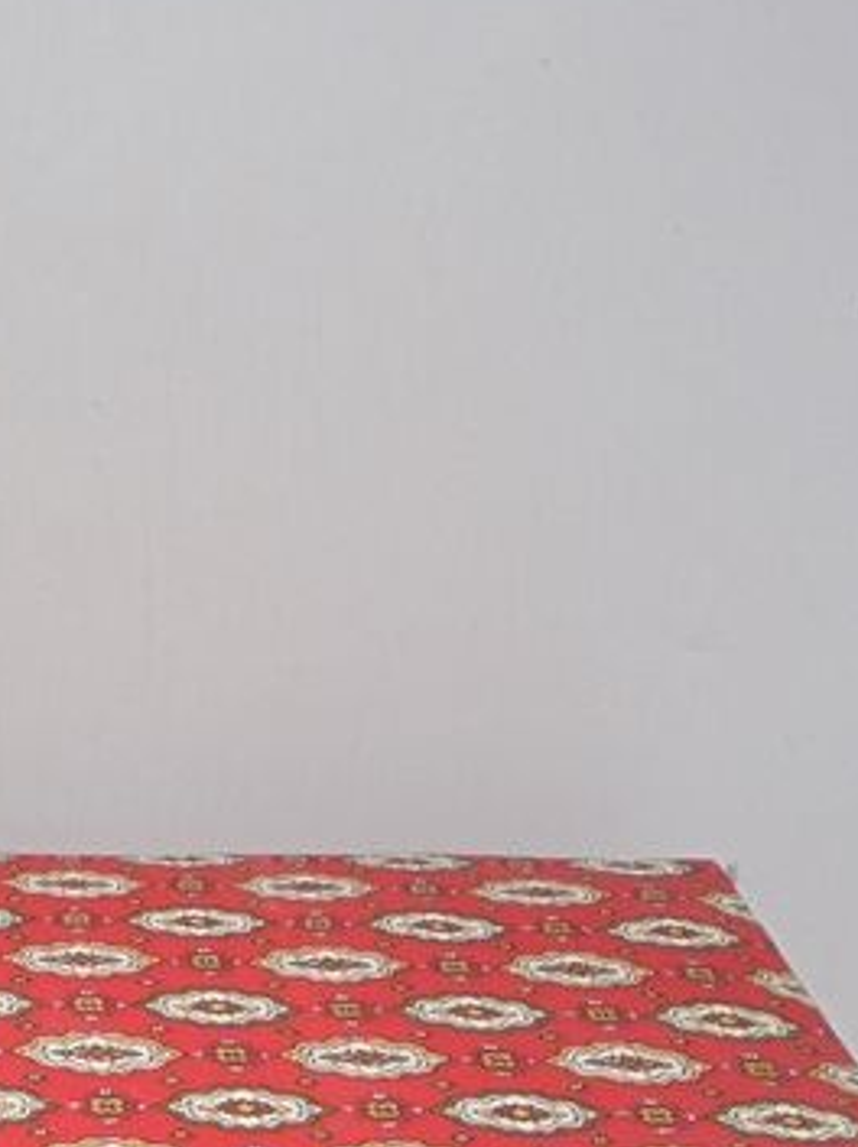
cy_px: 1313
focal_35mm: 97
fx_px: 3212
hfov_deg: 15.0
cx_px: 15
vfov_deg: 19.3
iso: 100
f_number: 4.2
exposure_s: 1/50
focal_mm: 6.9
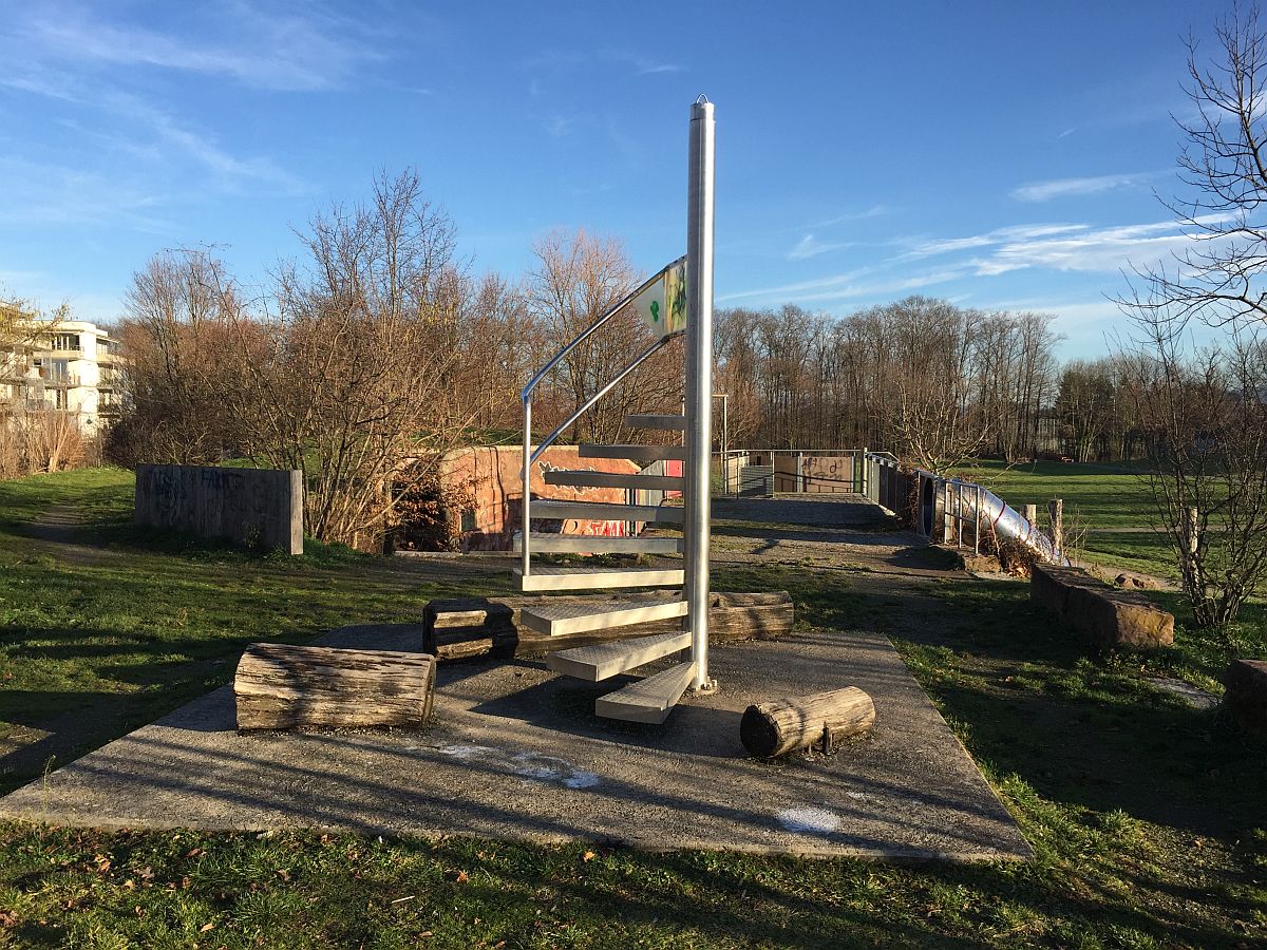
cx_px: 634
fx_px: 1061
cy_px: 475
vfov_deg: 48.2
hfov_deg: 61.7
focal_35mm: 29
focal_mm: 4.15
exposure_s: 1/942
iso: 32
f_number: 2.2
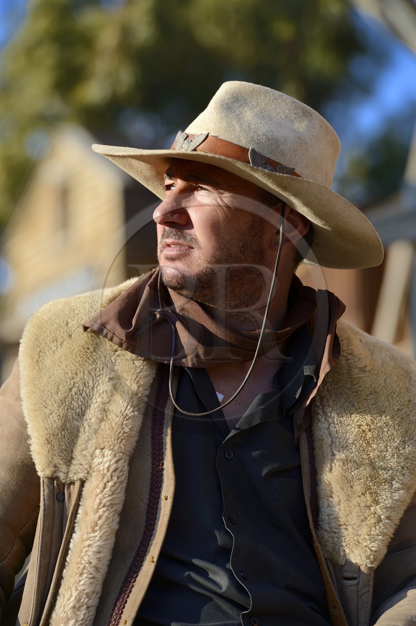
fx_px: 3470
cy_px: 313
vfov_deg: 10.3
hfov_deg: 6.9
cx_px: 208
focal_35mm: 200
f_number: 6.3
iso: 200
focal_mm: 200
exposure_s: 1/500
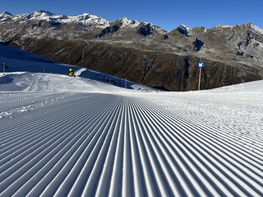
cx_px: 132
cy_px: 101
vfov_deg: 51.3
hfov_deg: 65.3
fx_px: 205
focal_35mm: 27
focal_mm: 5.1
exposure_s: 1/7874
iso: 50
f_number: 1.6
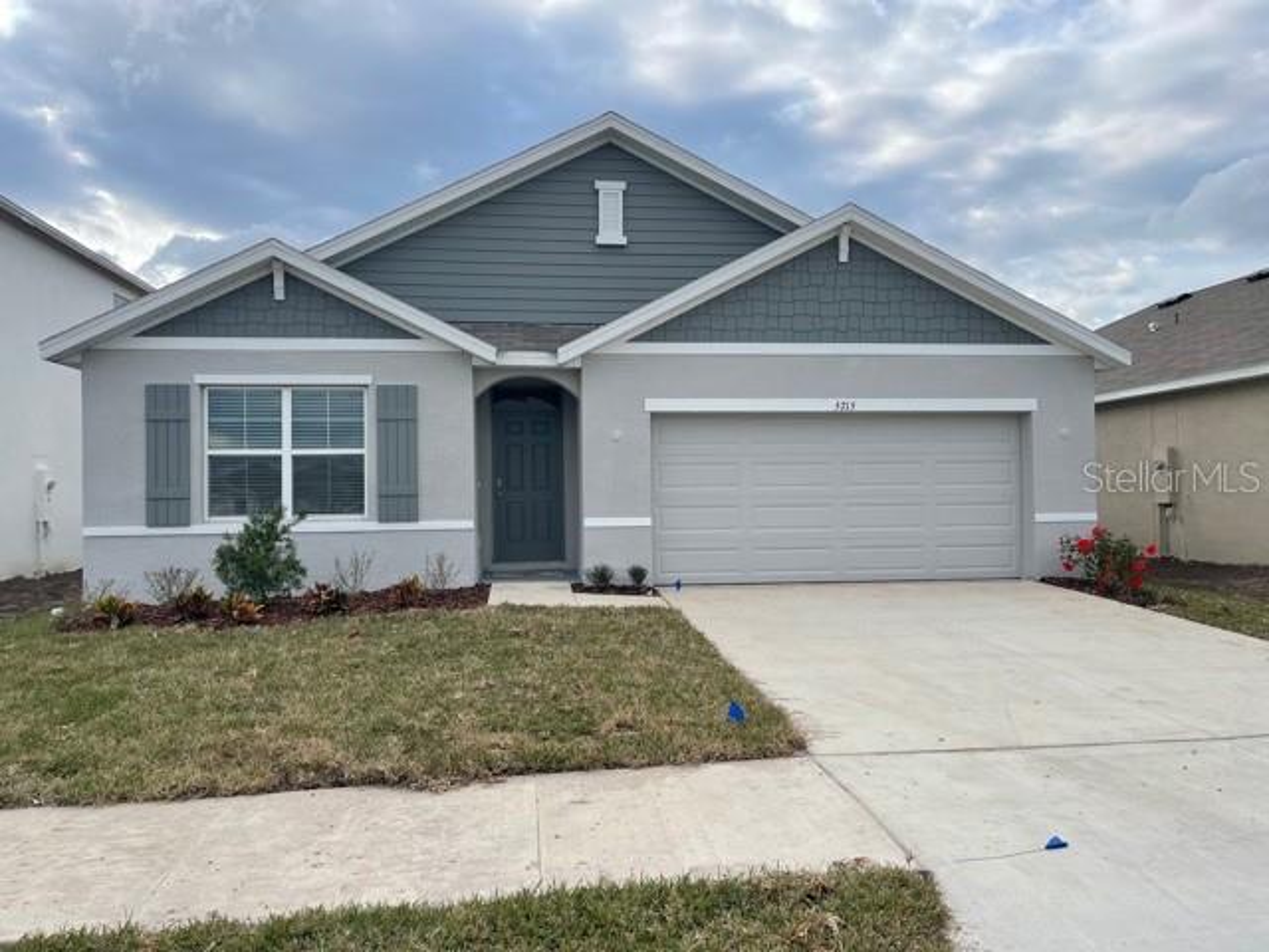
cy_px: 476
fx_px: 953
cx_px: 634
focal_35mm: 26
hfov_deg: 67.3
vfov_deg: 53.1
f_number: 1.6
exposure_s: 1/2786
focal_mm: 5.1
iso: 32
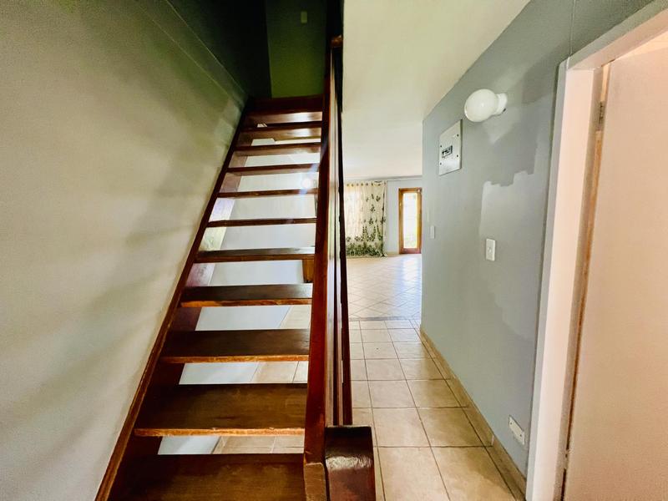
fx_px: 251
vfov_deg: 89.9
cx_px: 334
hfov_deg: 106.2
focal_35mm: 13
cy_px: 250
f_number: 1.8
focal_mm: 1.57
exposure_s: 1/50
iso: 320
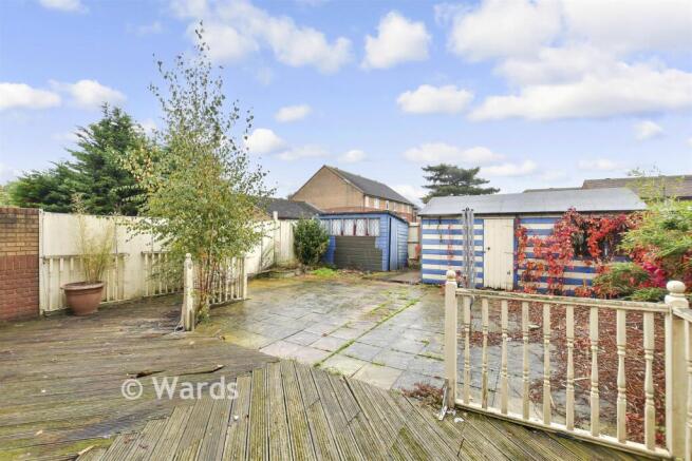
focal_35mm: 15
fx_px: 288
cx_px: 346
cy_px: 230
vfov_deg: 77.4
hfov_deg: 100.4
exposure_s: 1/100
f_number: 8
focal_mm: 10
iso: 200
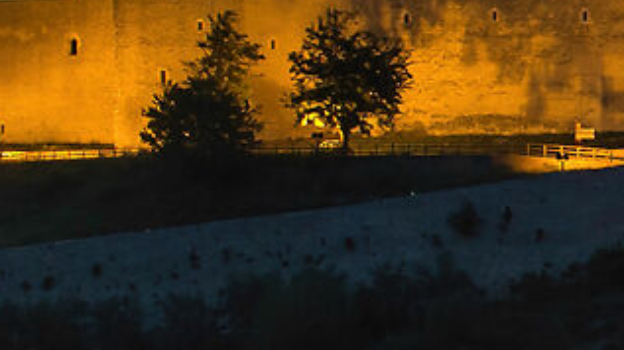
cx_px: 1252
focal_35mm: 246
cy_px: 460
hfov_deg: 8.3
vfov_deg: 4.9
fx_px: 4069
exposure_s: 1/2
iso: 80
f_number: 7.1
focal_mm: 31
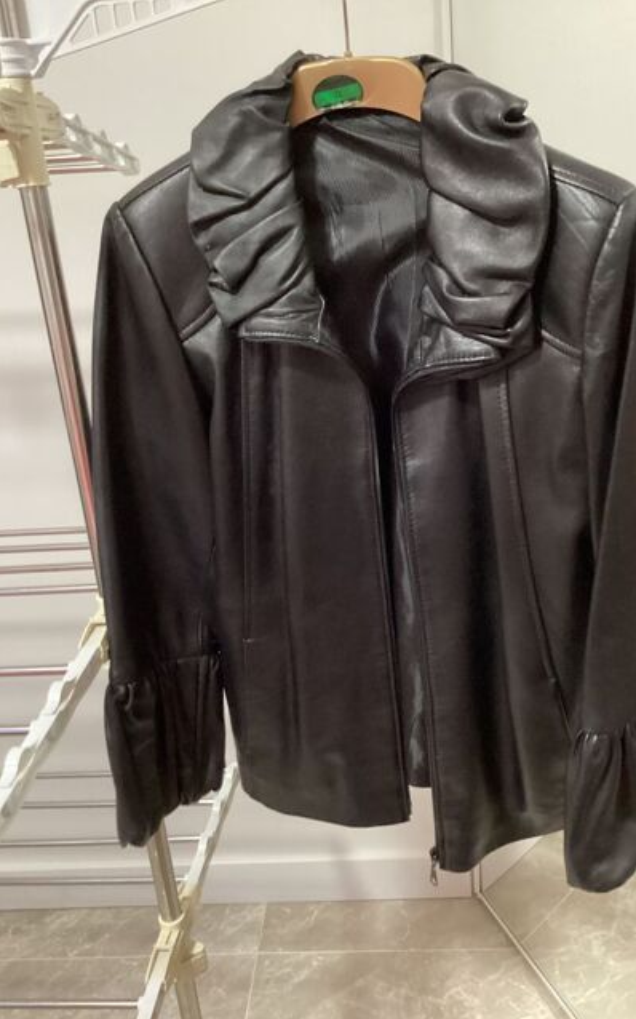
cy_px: 510
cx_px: 356
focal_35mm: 33
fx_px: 915
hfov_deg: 38.3
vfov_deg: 58.1
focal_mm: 3.3
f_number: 2.4
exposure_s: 1/30
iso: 800
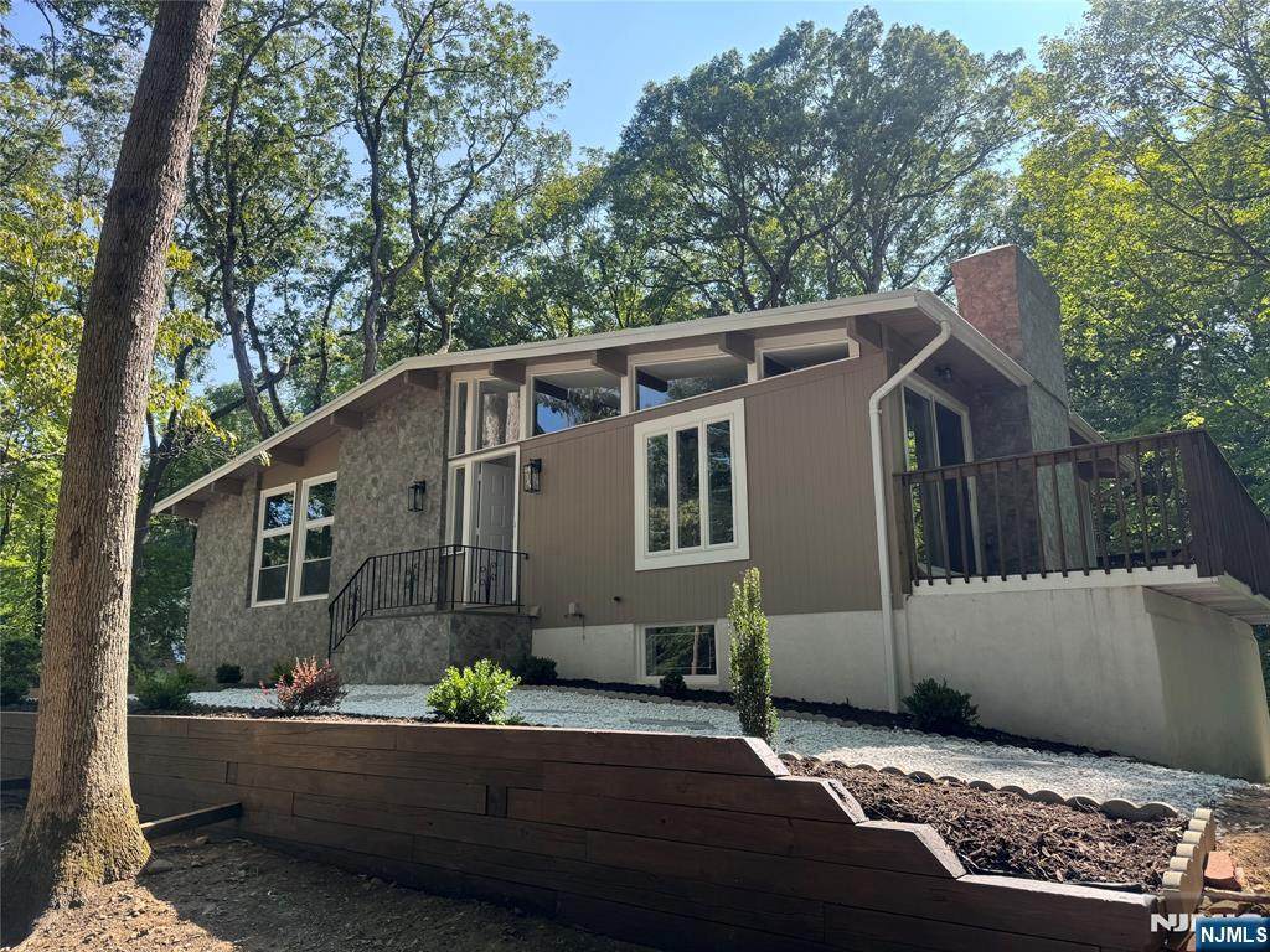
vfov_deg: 56.8
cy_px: 476
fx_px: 881
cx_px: 635
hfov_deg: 71.6
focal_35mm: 24
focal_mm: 6.76
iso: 80
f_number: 1.78
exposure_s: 1/792
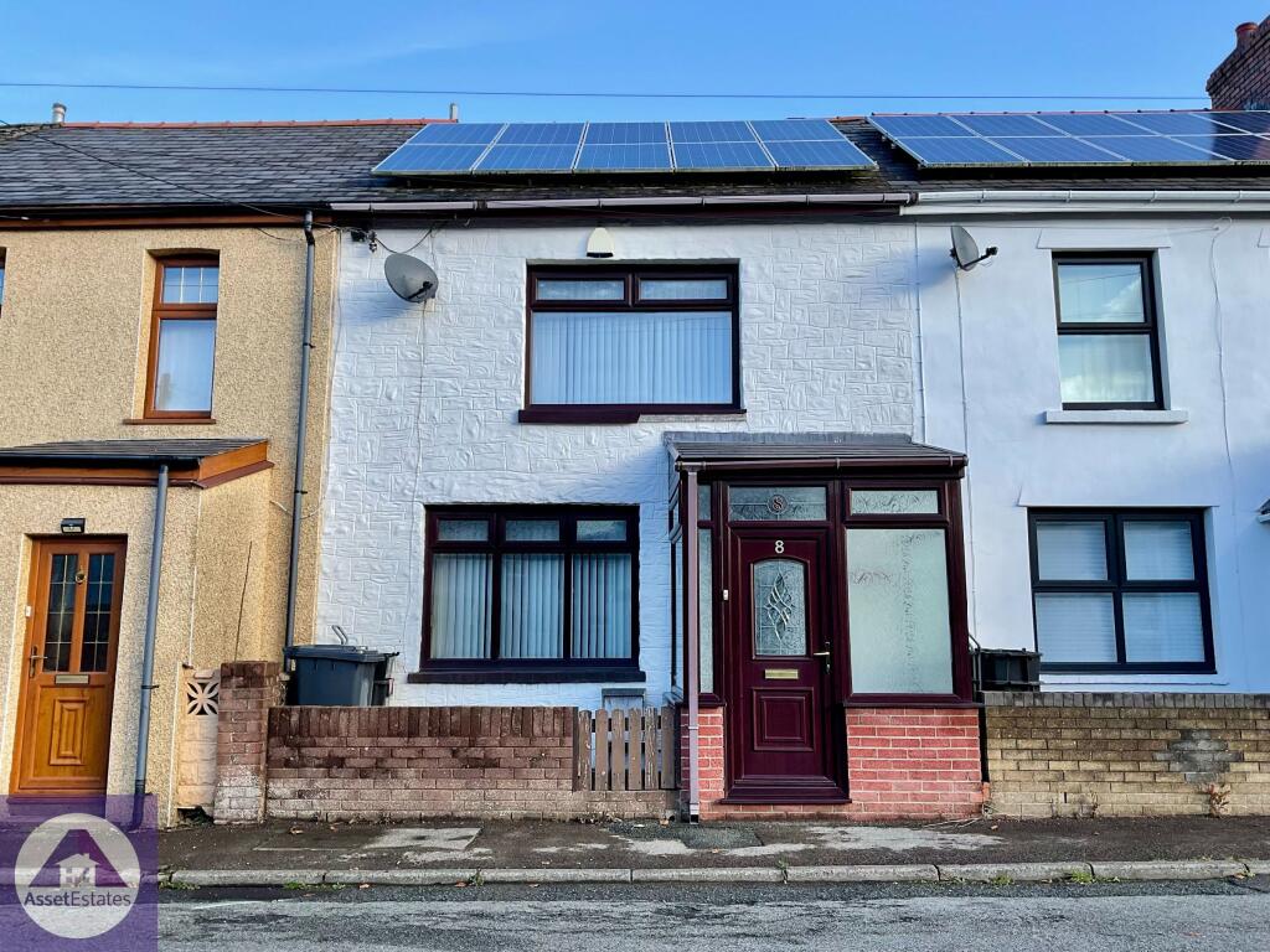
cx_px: 635
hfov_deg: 61.7
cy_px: 476
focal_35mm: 29
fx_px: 1064
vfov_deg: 48.2
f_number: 1.8
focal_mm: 3
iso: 16
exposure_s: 1/534
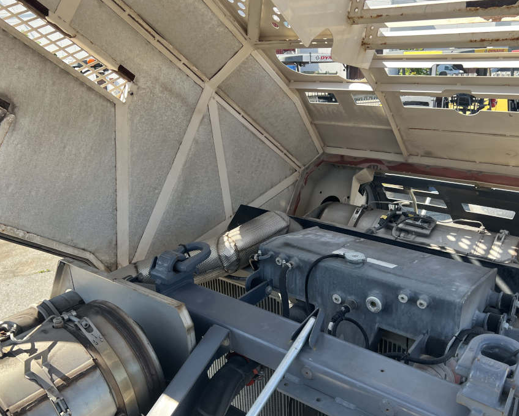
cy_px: 224
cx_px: 286
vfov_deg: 48.5
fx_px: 461
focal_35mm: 30
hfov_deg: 58.6
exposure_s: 1/775
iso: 50
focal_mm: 5.7
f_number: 1.5
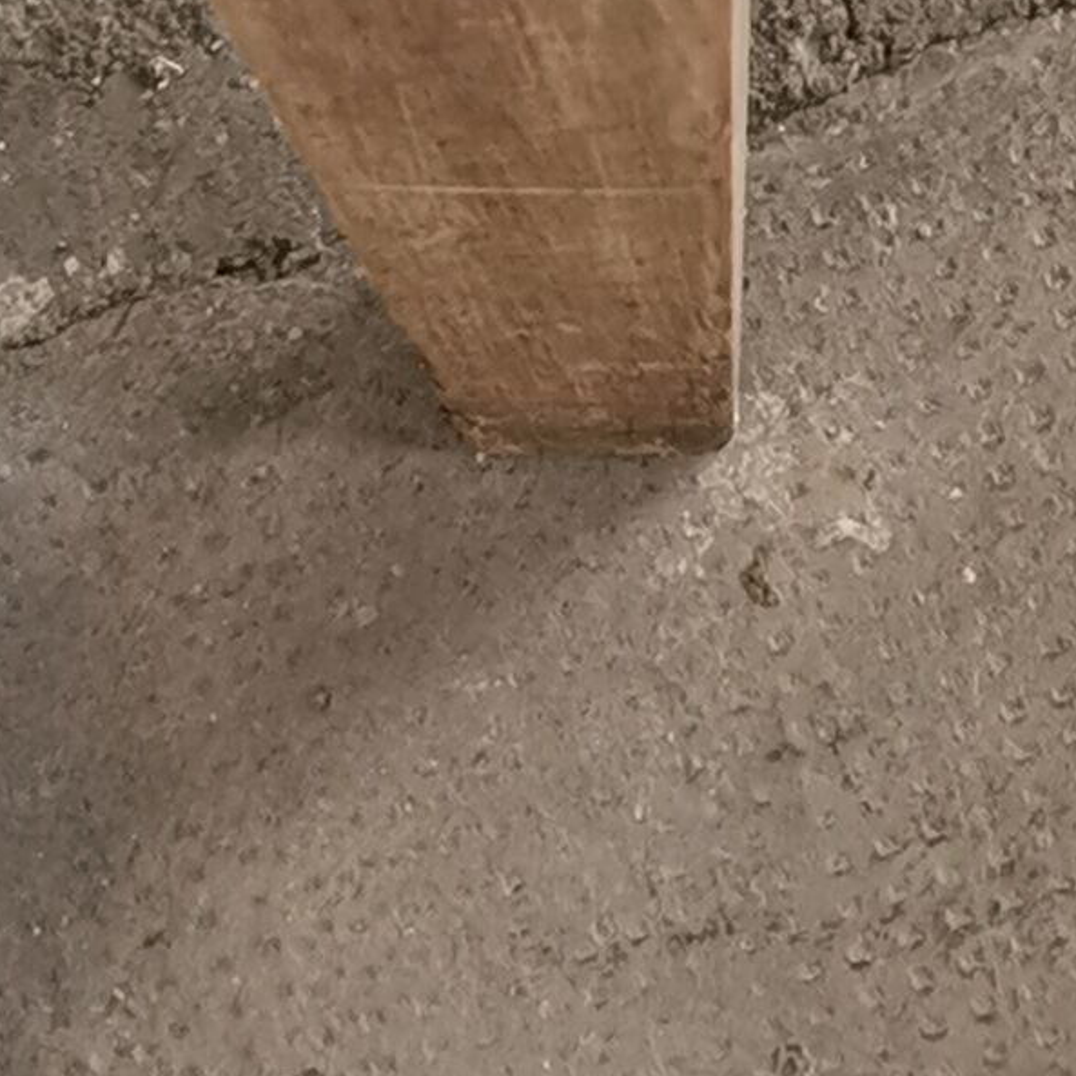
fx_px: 5732
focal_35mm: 163
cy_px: -1083
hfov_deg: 10.2
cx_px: 1876
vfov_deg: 9.9
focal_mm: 5.56
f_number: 1.6
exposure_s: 1/100
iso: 125
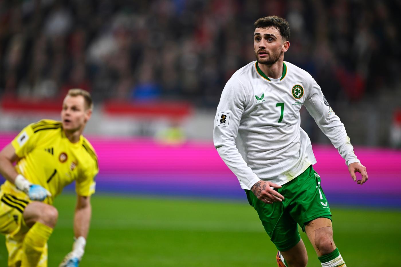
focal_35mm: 400
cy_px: 134
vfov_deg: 3.4
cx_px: 200
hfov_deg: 5.2
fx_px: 4455
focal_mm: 400
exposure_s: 1/1600
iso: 560
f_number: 3.2
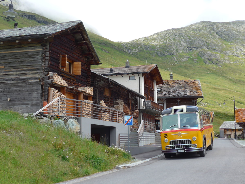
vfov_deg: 28.0
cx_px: 122
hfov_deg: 36.8
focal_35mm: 52
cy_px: 92
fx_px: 368
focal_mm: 10.7
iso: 80
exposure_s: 1/500
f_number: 3.3
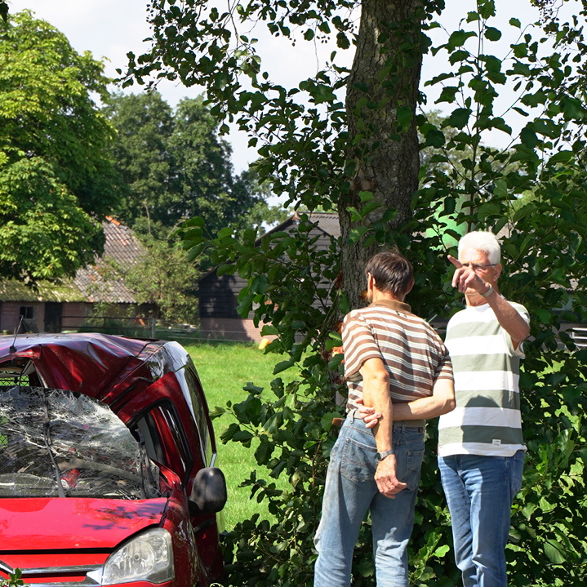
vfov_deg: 8.2
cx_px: 63
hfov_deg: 8.2
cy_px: 367
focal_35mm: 214
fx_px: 4106
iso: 100
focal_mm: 75
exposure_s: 1/250
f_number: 6.3
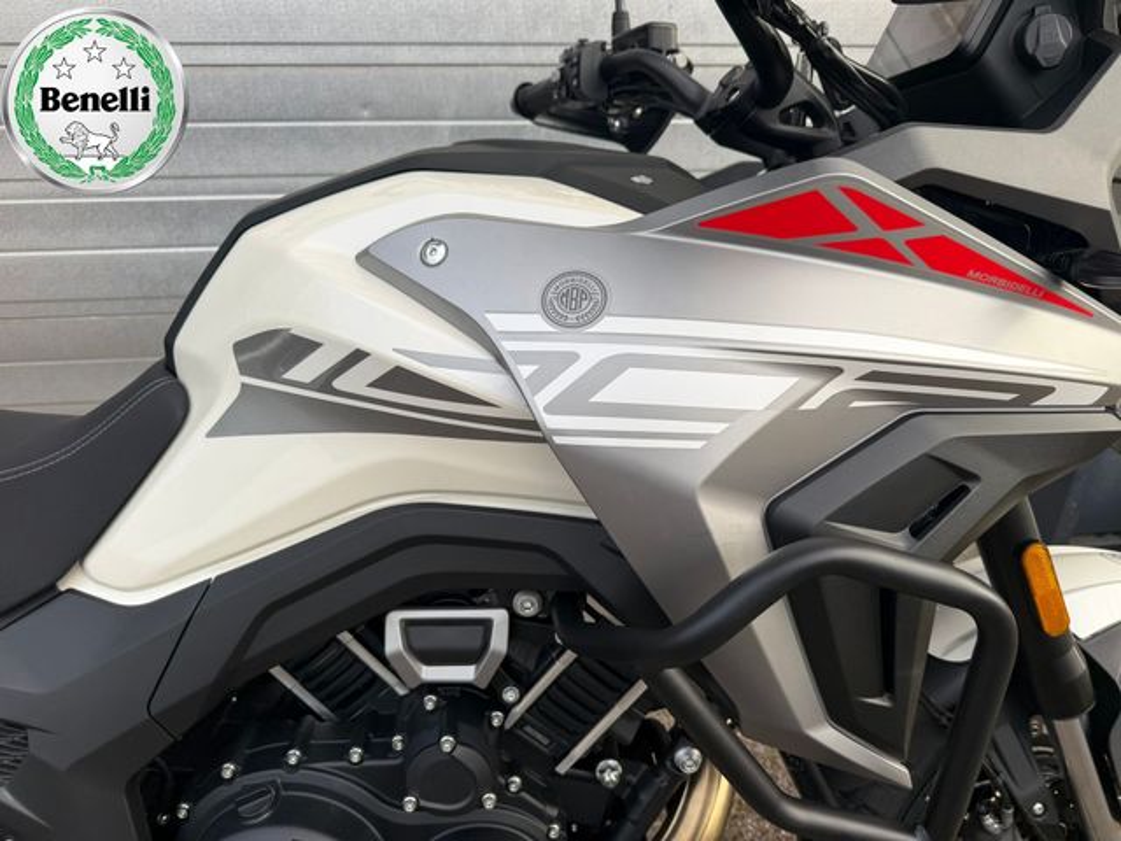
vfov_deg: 56.8
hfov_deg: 71.6
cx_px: 560
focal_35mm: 24
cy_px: 420
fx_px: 777
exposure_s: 1/1018
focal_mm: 6.76
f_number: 1.78
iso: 80
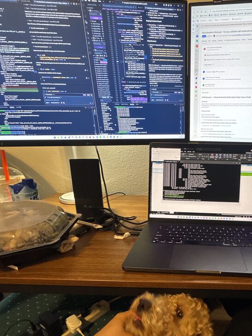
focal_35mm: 23
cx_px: 185
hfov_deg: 56.4
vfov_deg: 72.4
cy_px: 215
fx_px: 223
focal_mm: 2.22
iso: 250
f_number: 2.2
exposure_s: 1/60
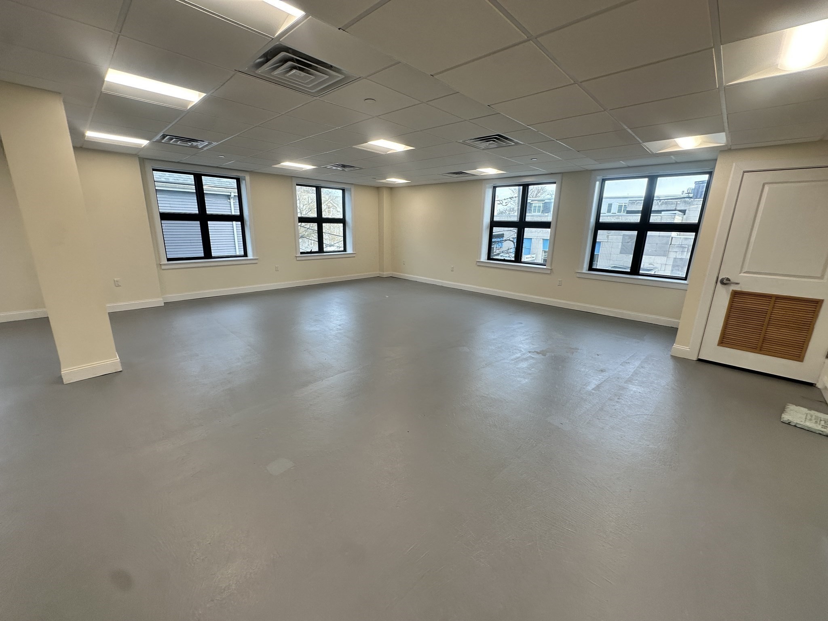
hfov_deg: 102.1
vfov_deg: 85.7
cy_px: 310
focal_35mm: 14
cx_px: 414
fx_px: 335
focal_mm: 2.22
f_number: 2.2
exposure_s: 1/120
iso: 50
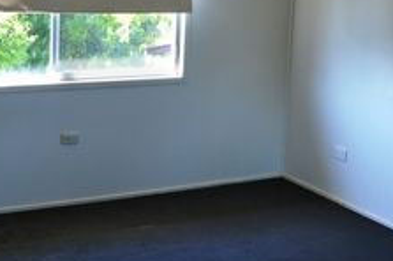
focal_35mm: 57
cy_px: 24
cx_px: 136
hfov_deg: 34.8
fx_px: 621
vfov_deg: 23.1
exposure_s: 1/80
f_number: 4.5
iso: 400
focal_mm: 18
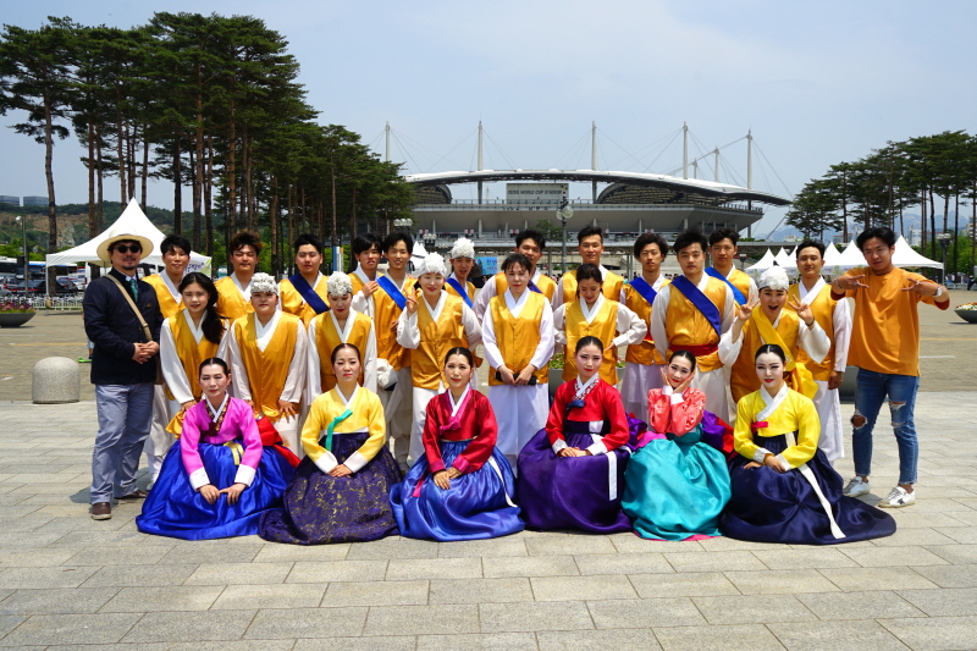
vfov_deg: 53.1
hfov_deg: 73.8
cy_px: 326
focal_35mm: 24
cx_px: 488
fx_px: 651
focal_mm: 24
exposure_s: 1/250
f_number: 11
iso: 100
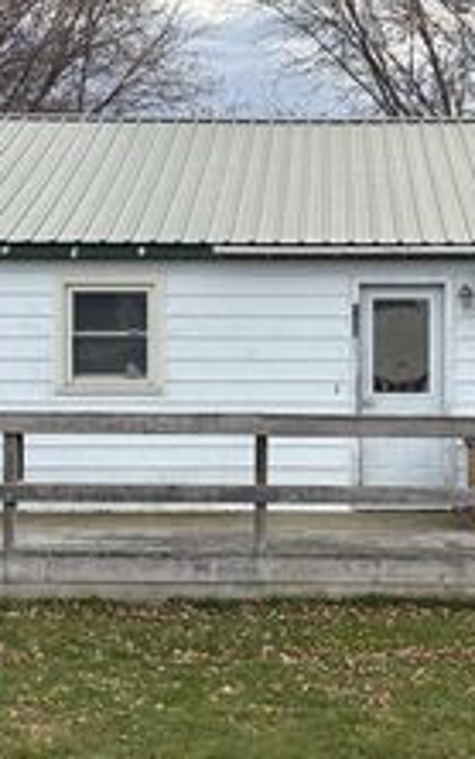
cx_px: 314
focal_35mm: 62
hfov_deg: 20.9
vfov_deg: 32.9
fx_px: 1283
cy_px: 361
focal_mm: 5.96
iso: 50
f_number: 1.6
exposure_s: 1/973
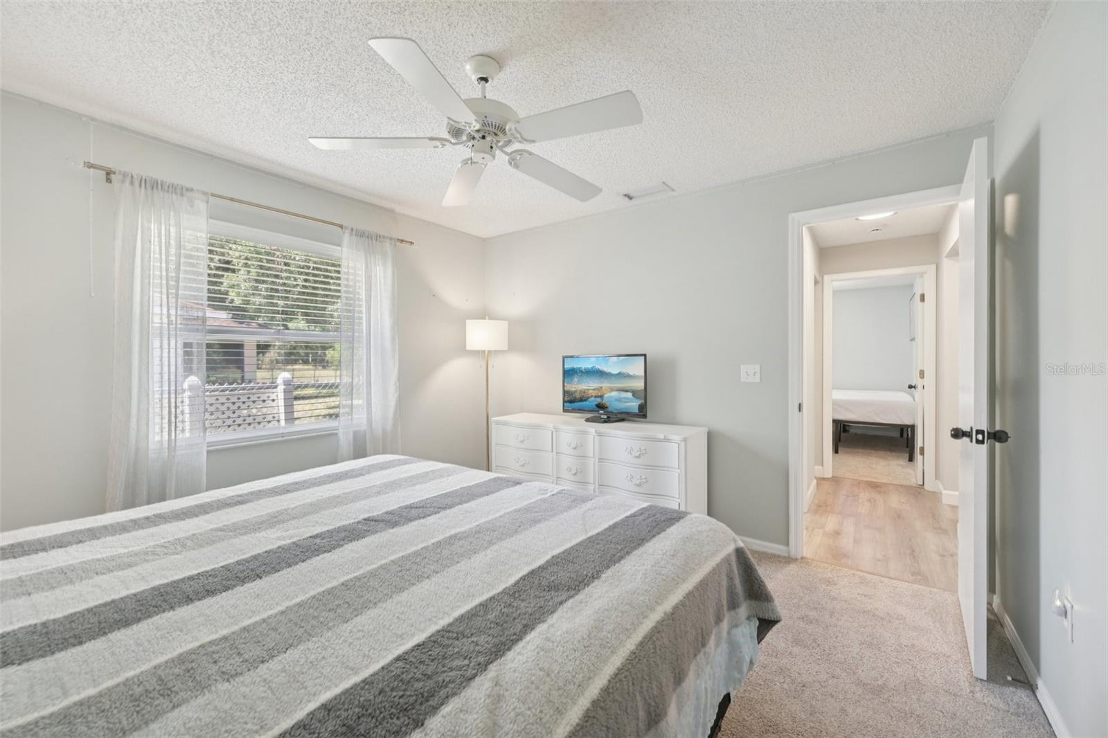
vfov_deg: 81.2
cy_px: 369
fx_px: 431
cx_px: 554
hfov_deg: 104.3
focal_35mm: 14
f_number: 8
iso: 400
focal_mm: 14
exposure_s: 1/20
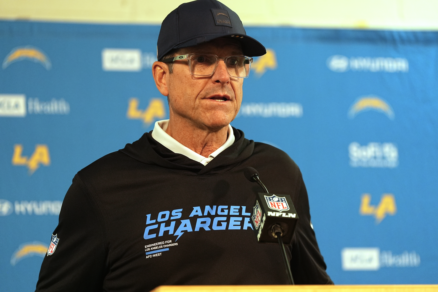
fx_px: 2433
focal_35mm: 200
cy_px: 146
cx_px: 219
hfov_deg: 10.3
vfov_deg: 6.9
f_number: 3.2
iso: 1600
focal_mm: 200
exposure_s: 1/320
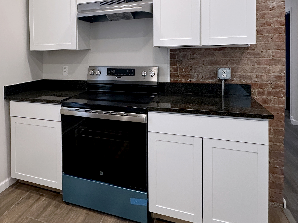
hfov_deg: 65.3
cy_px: 88
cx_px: 96
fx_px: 224
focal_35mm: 26
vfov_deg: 52.6
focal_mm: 2.22
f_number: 2.2
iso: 250
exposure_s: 1/120
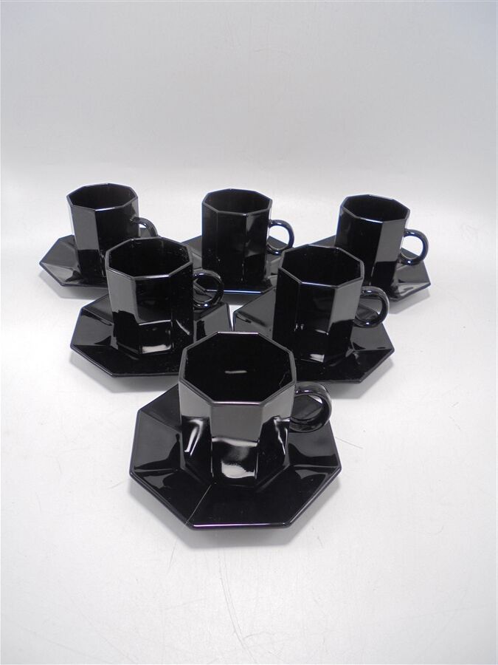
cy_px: 332
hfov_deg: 53.1
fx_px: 499
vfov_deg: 67.3
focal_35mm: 26
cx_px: 249
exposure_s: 1/50
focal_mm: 4.6
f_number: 3.5
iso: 100
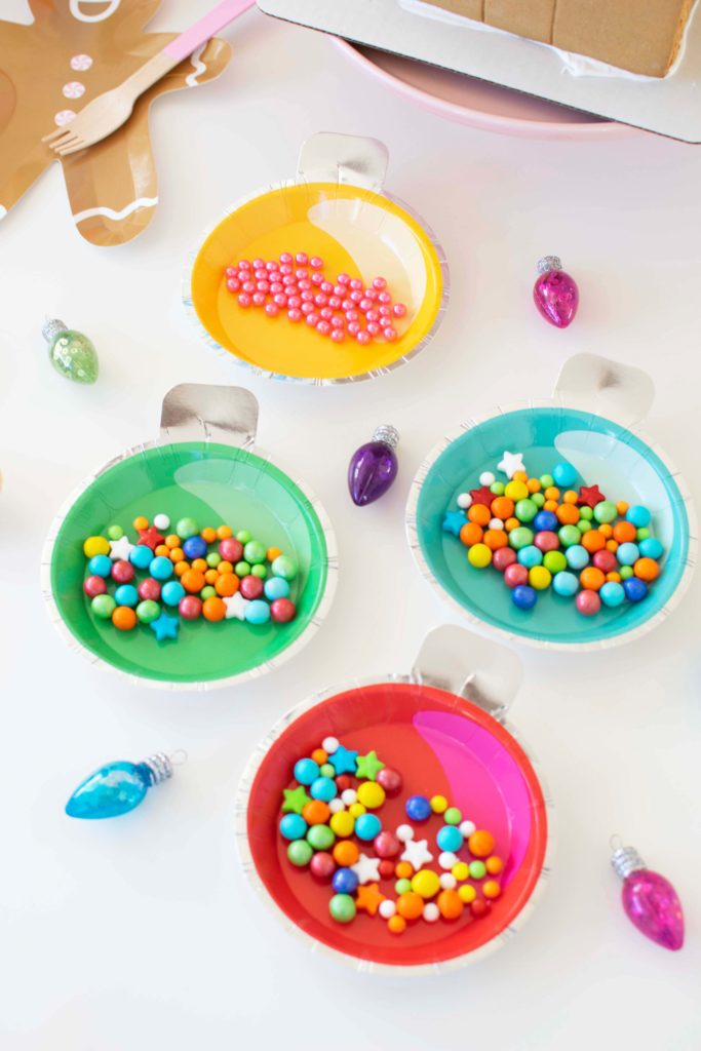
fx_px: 1533
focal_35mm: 52
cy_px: 526
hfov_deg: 25.8
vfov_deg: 37.8
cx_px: 350
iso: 200
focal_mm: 35
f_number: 4
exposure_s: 1/40
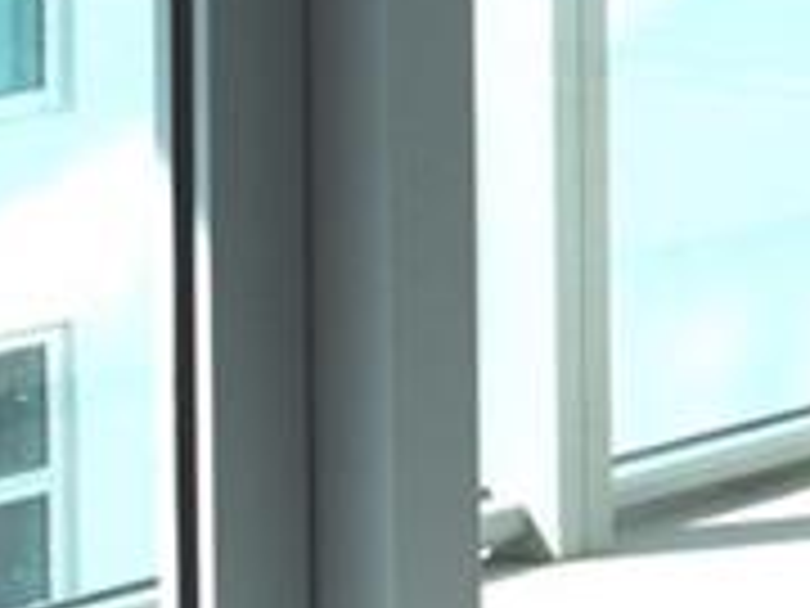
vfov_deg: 5.6
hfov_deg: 6.9
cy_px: -910
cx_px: 2475
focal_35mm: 256
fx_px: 5990
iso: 200
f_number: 10
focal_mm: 20
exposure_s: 1/400
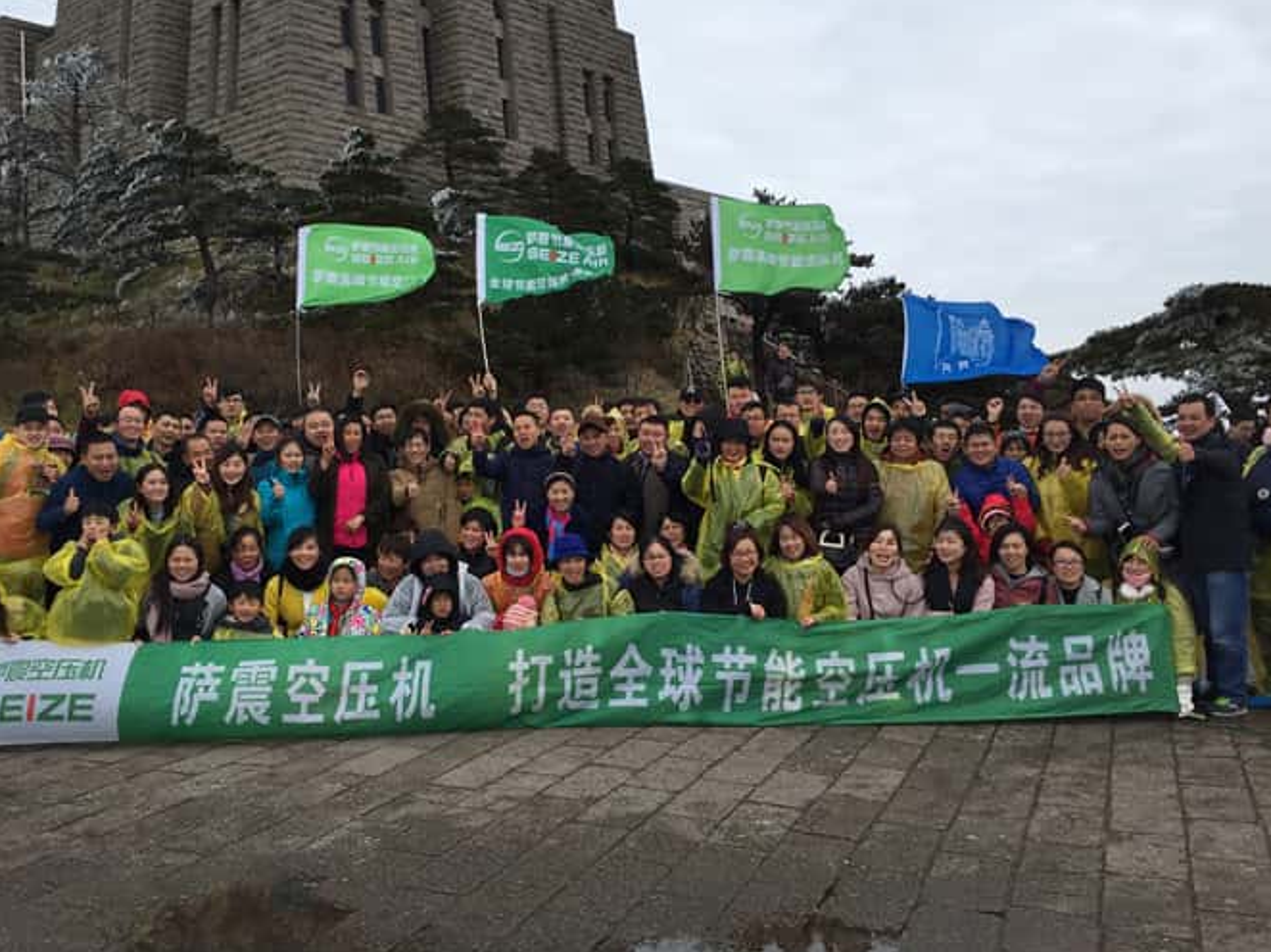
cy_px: 485
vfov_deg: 44.1
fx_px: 1175
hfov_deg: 56.7
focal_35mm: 32
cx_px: 574
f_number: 2.2
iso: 32
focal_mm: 4.15
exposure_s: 1/2475
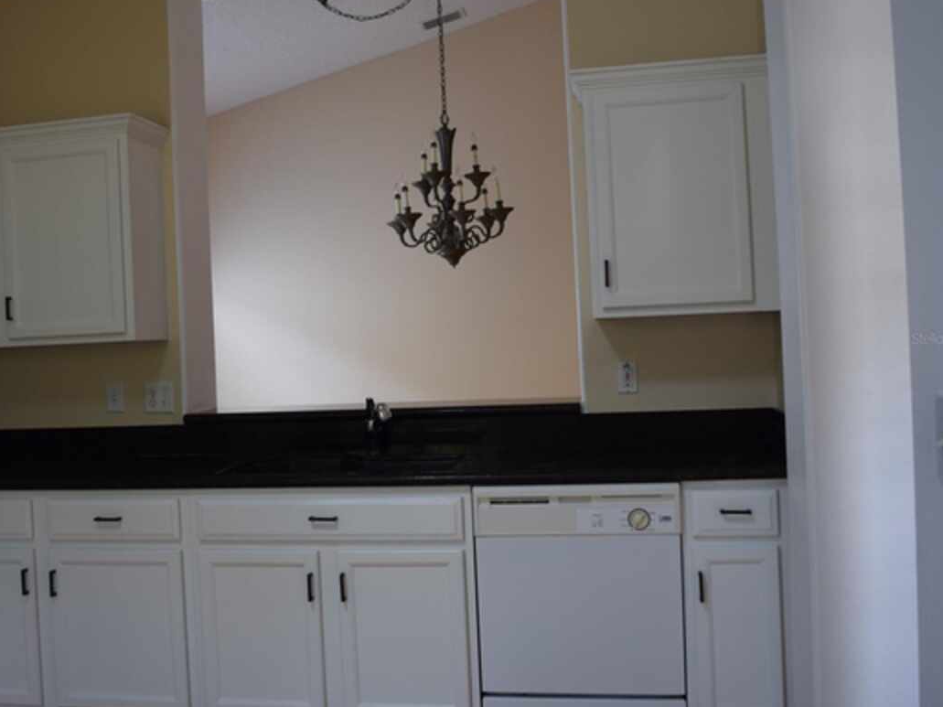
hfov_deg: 49.2
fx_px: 1024
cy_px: 338
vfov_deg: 38.1
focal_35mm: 38
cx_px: 391
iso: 400
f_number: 4.5
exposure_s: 1/80
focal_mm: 21
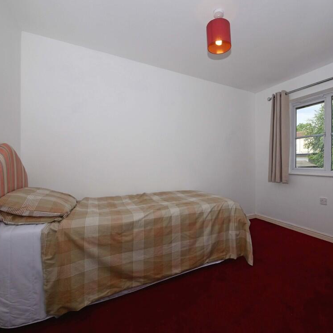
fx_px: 185
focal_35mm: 17
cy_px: 169
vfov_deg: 84.0
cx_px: 203
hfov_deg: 82.7
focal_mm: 7
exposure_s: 1/125
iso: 400
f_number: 13
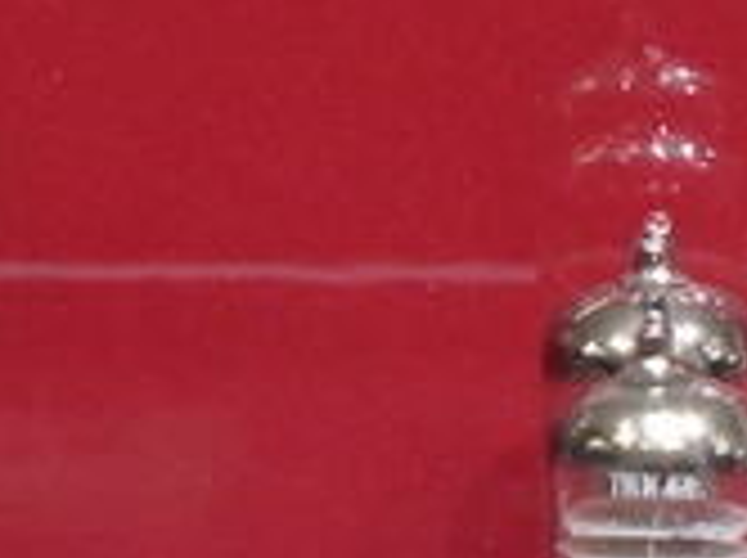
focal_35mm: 1157
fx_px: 24932
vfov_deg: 1.3
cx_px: 284
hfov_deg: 1.7
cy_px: 562
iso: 200
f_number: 8
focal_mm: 35.8
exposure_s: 1/2
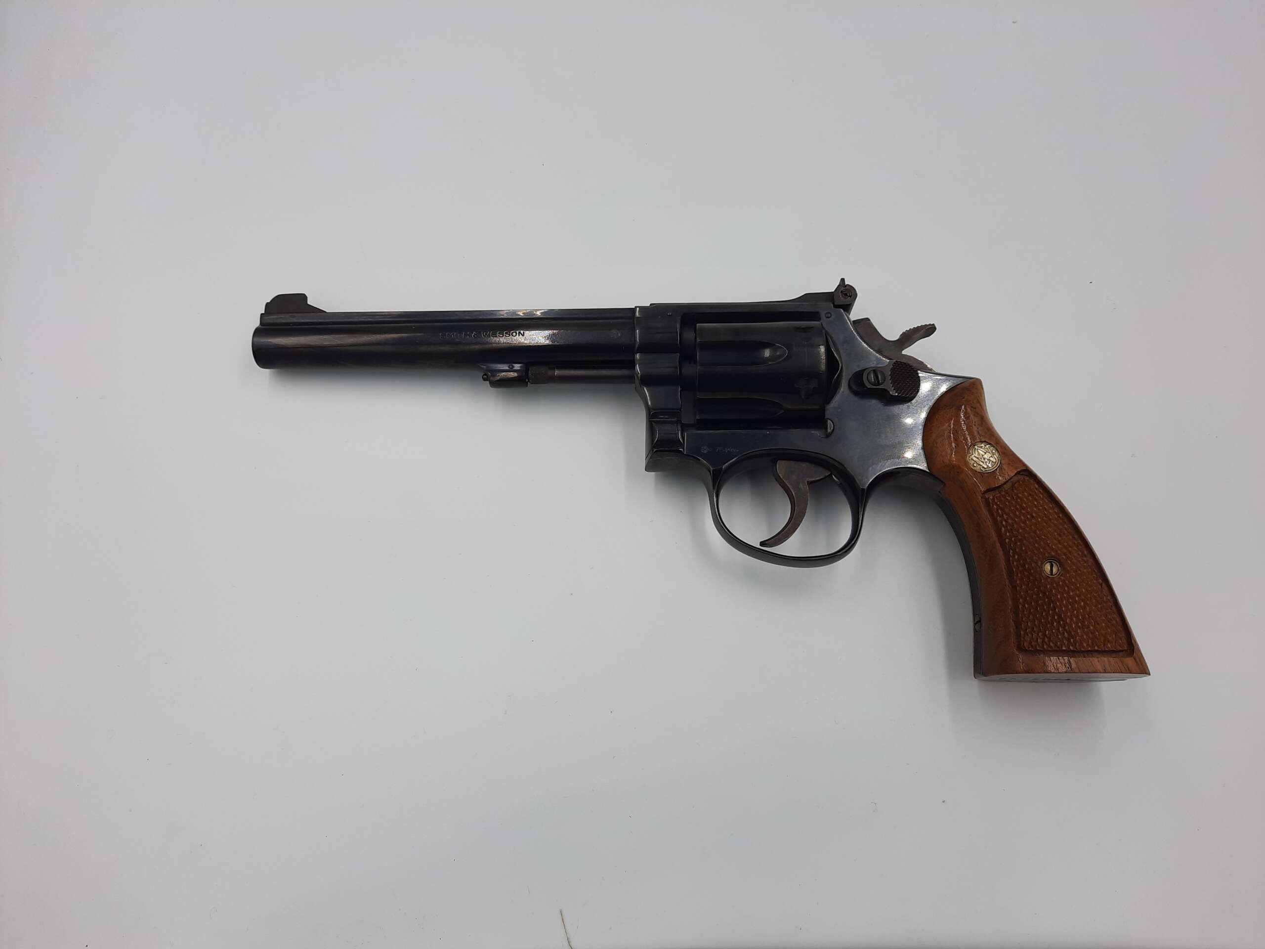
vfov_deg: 54.9
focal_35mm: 25
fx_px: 914
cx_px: 632
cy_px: 474
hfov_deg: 69.4
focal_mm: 4.6
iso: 32
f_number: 2
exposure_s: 1/243
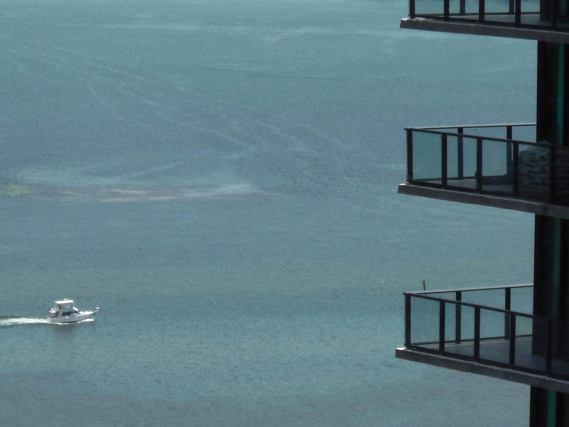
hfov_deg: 7.5
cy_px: 116
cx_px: 109
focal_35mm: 264
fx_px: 4339
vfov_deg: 5.6
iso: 125
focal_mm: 27.6
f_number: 6.5
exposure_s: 1/1000
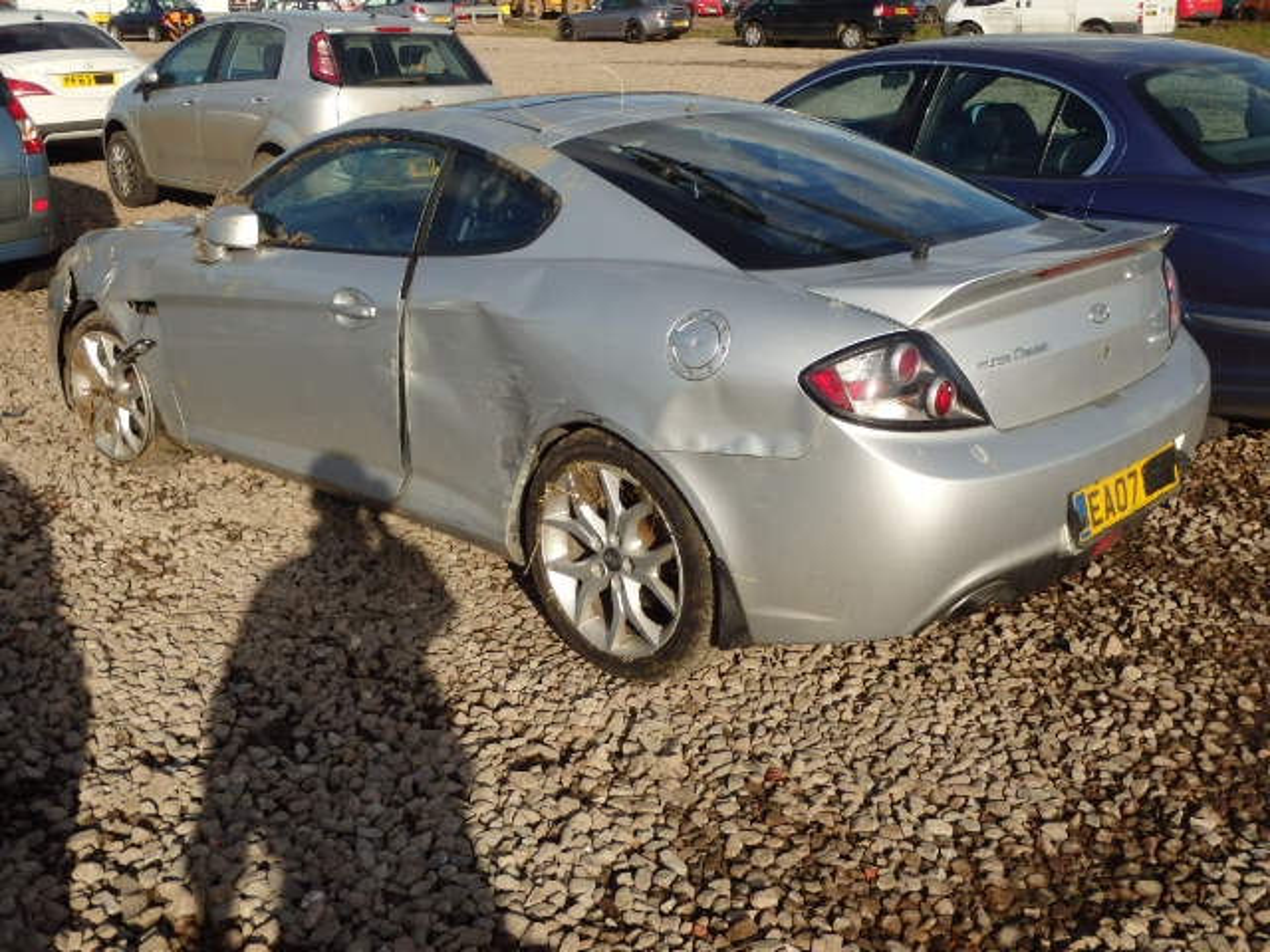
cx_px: 635
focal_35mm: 38
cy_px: 476
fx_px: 1394
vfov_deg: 37.7
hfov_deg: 49.0
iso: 125
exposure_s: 1/100
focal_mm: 6.8
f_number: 13
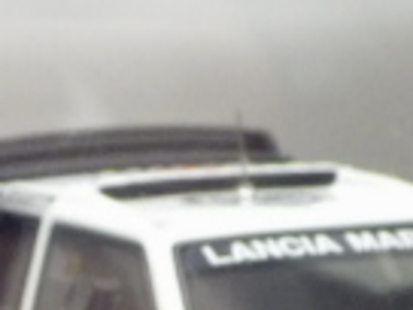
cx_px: -24
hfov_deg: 5.9
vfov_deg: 4.4
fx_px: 3973
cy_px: 505
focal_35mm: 333
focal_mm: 12.8
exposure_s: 1/40
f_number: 4.2
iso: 800
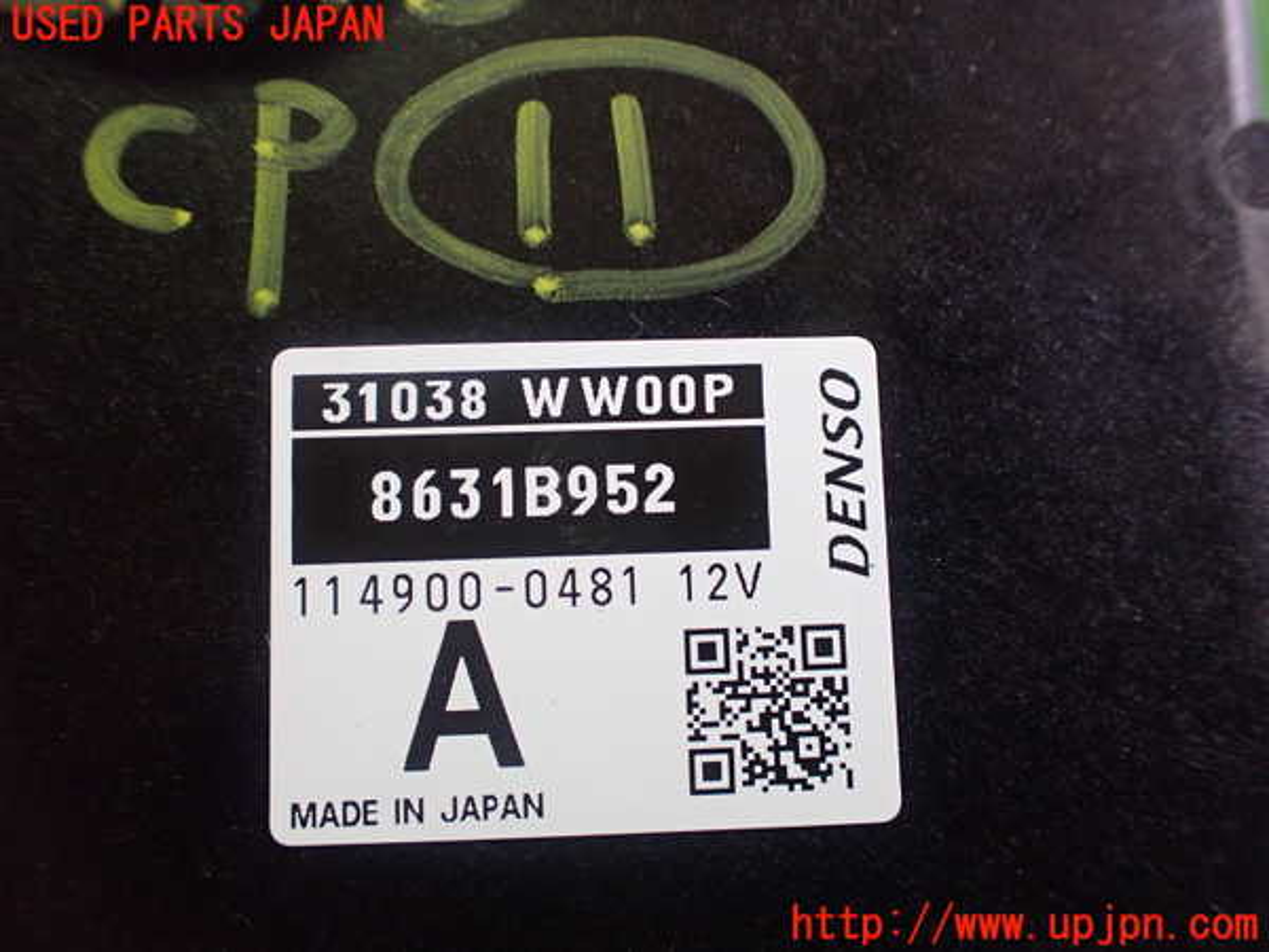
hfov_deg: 60.0
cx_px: 634
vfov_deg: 46.8
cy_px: 476
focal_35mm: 30
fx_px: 1100
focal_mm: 5.4
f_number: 2.3
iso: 800
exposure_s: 1/80
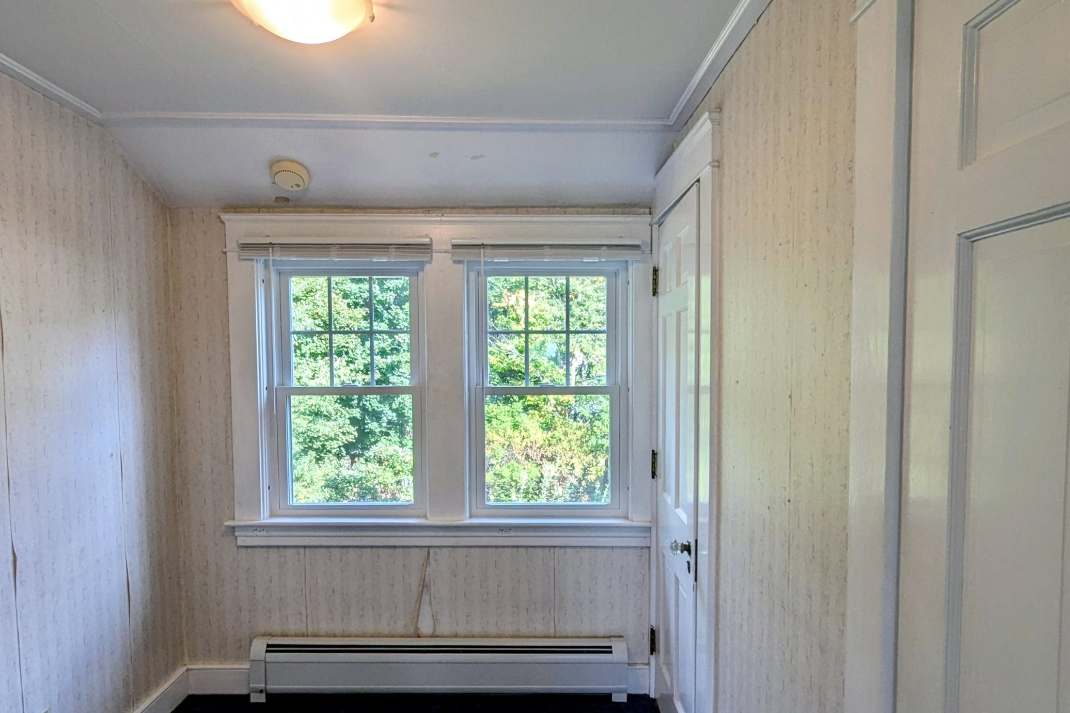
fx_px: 594
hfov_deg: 84.0
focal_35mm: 20
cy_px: 387
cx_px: 517
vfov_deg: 61.8
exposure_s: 1/120
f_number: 2.2
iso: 55
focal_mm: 1.95
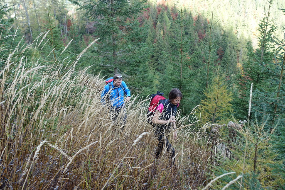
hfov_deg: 57.2
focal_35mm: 33
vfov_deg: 39.9
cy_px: 95
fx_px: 261
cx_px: 142
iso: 320
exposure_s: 1/250
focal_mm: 12.2
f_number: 4
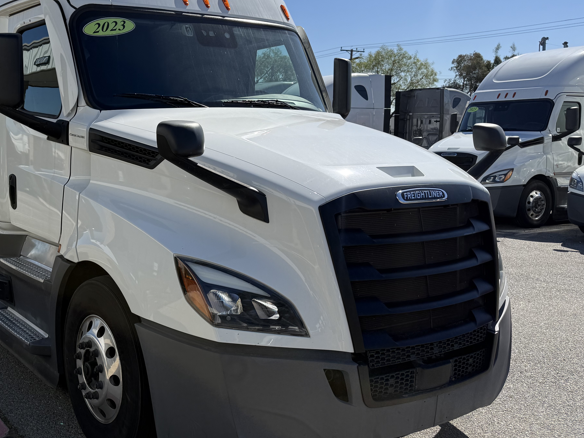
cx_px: 144
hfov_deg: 47.1
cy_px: 197
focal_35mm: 38
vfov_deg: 37.7
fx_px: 641
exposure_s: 1/5319
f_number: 1.78
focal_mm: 6.76
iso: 80
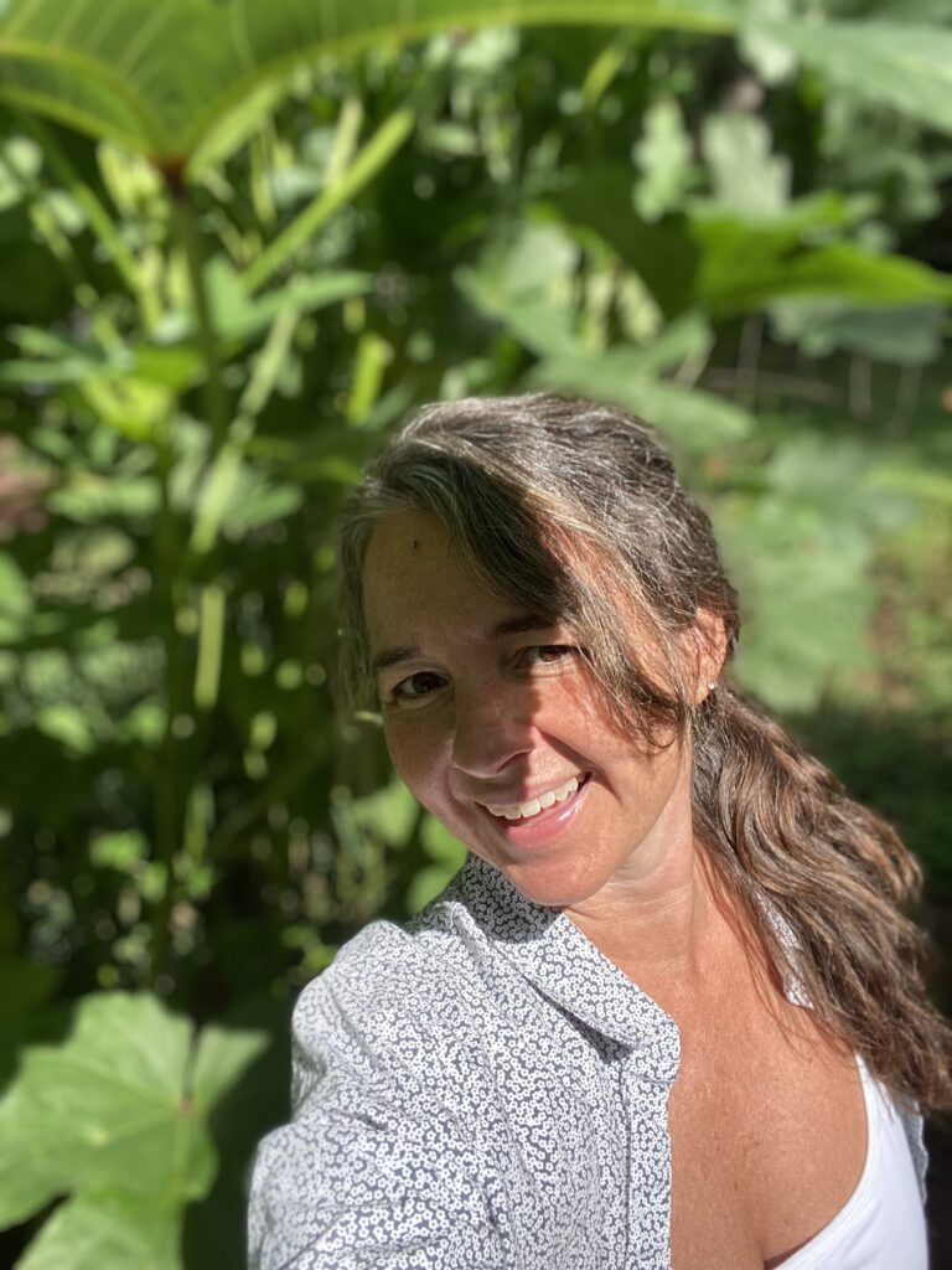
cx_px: 476
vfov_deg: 60.0
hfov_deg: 46.8
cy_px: 635
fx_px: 1100
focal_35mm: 30
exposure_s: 1/546
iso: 25
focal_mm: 2.71
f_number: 2.2
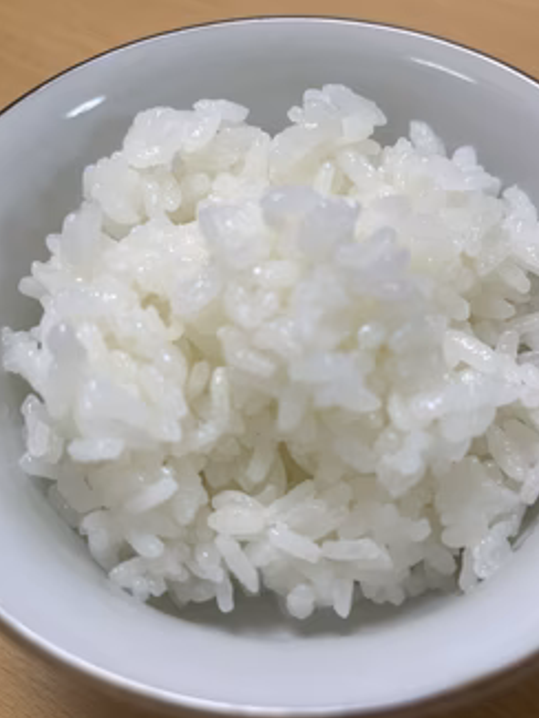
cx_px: 318
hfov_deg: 44.0
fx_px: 664
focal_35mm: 32
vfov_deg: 56.7
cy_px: 331
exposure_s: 1/100
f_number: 1.6
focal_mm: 5.1
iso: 32
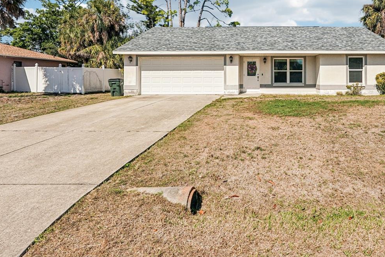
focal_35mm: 26
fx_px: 278
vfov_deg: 48.1
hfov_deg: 67.4
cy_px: 73
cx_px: 259
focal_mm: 16
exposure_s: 1/2000
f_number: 8
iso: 400
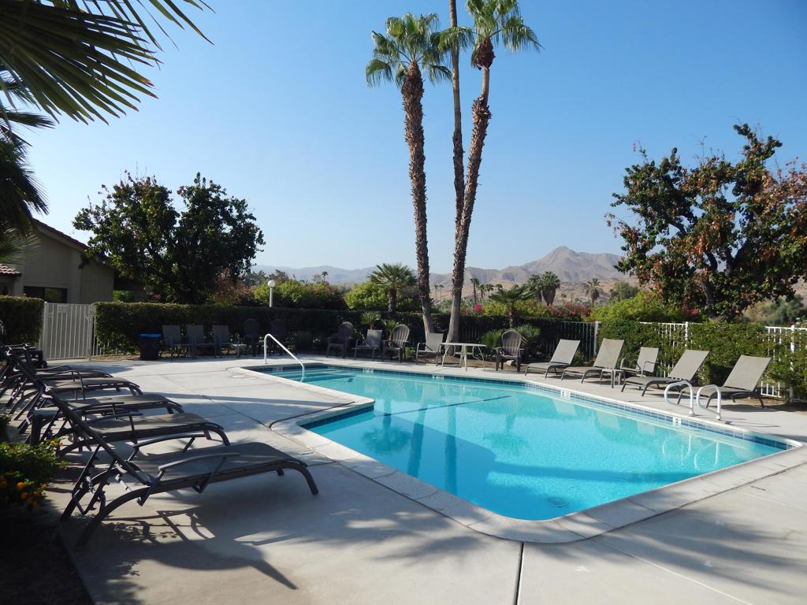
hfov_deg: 73.9
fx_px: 536
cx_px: 404
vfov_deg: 58.9
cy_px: 302
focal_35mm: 23
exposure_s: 1/500
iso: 125
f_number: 6
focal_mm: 4
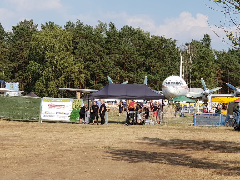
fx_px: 361
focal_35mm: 52
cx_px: 120
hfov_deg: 36.8
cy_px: 90
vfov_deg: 28.0
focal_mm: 6
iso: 25
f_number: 2.4
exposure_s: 1/713
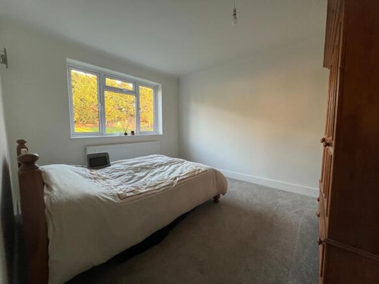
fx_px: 142
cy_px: 142
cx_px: 190
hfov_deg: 106.2
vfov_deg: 89.9
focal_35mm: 13
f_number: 1.8
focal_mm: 1.57
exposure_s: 1/99
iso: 200
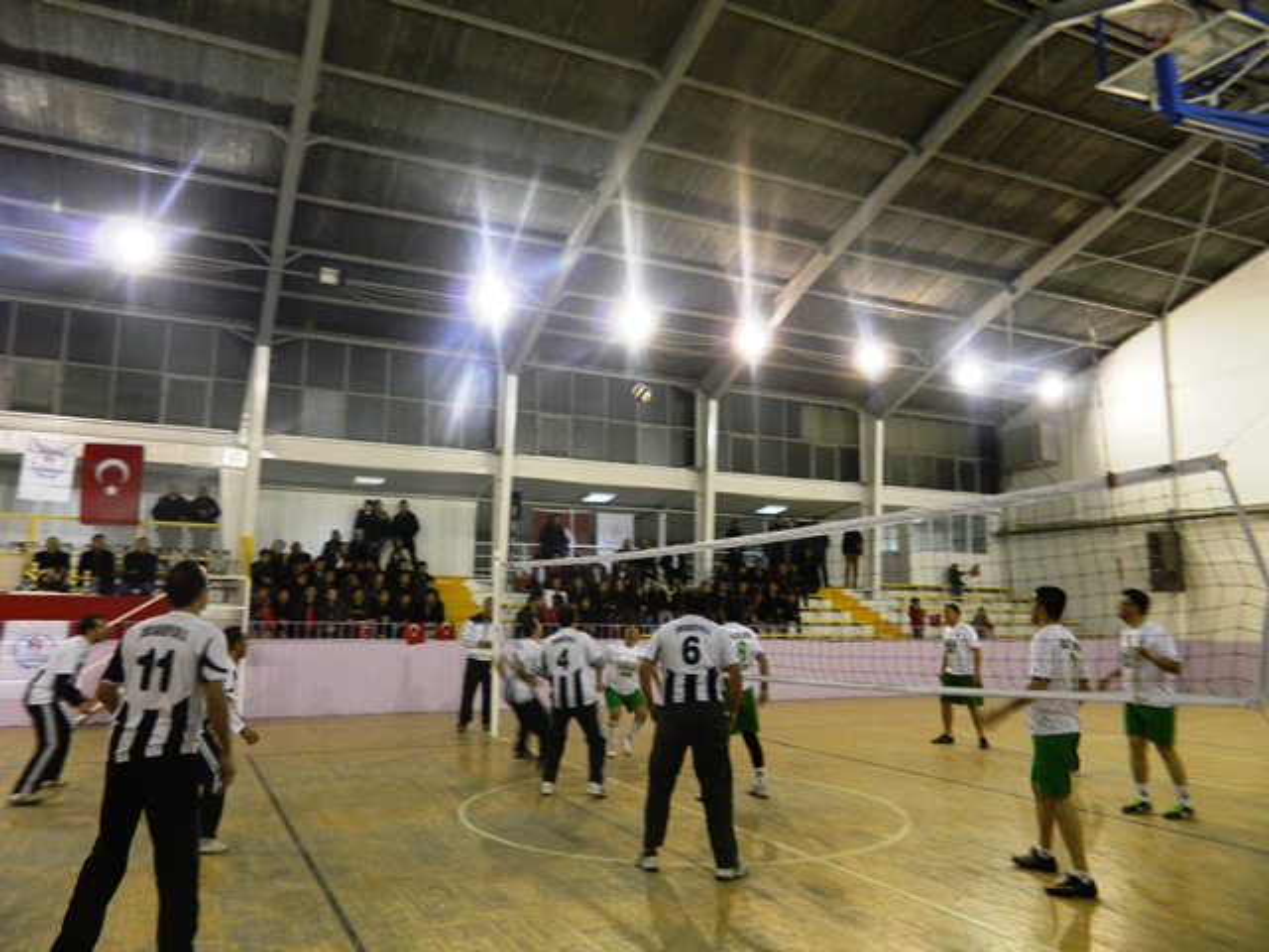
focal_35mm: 25
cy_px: 476
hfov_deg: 69.4
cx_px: 634
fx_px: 916
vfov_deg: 54.9
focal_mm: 4.5
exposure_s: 1/30
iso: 140
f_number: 3.1
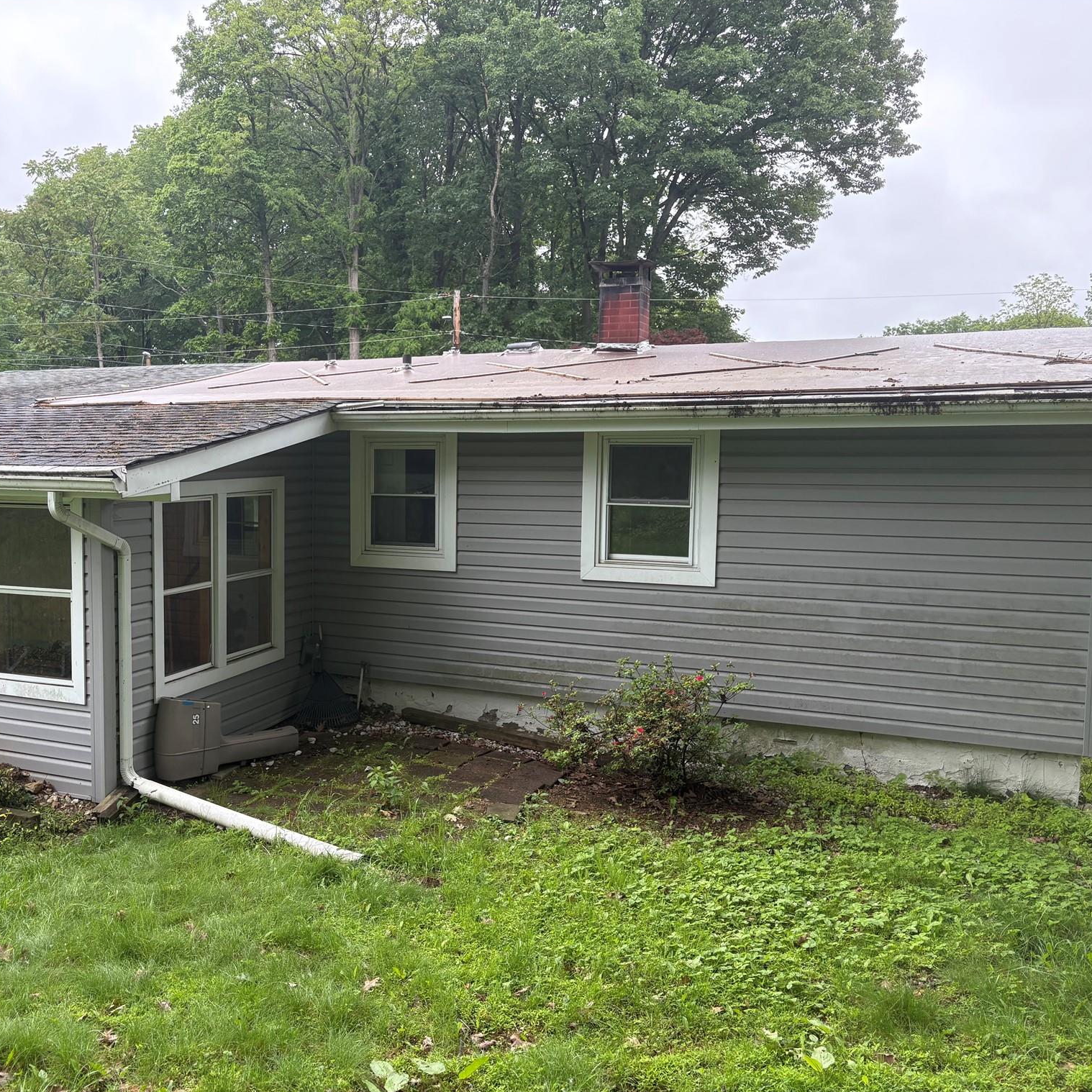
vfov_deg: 52.5
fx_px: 1106
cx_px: 370
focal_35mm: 31
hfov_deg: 51.6
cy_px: 545
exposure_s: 1/561
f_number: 1.6
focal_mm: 5.96
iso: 64
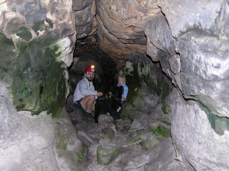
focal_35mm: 35
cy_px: 86
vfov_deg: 40.7
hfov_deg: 52.6
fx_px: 232
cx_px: 114
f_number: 2.8
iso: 100
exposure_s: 1/60.1
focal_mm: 8.9
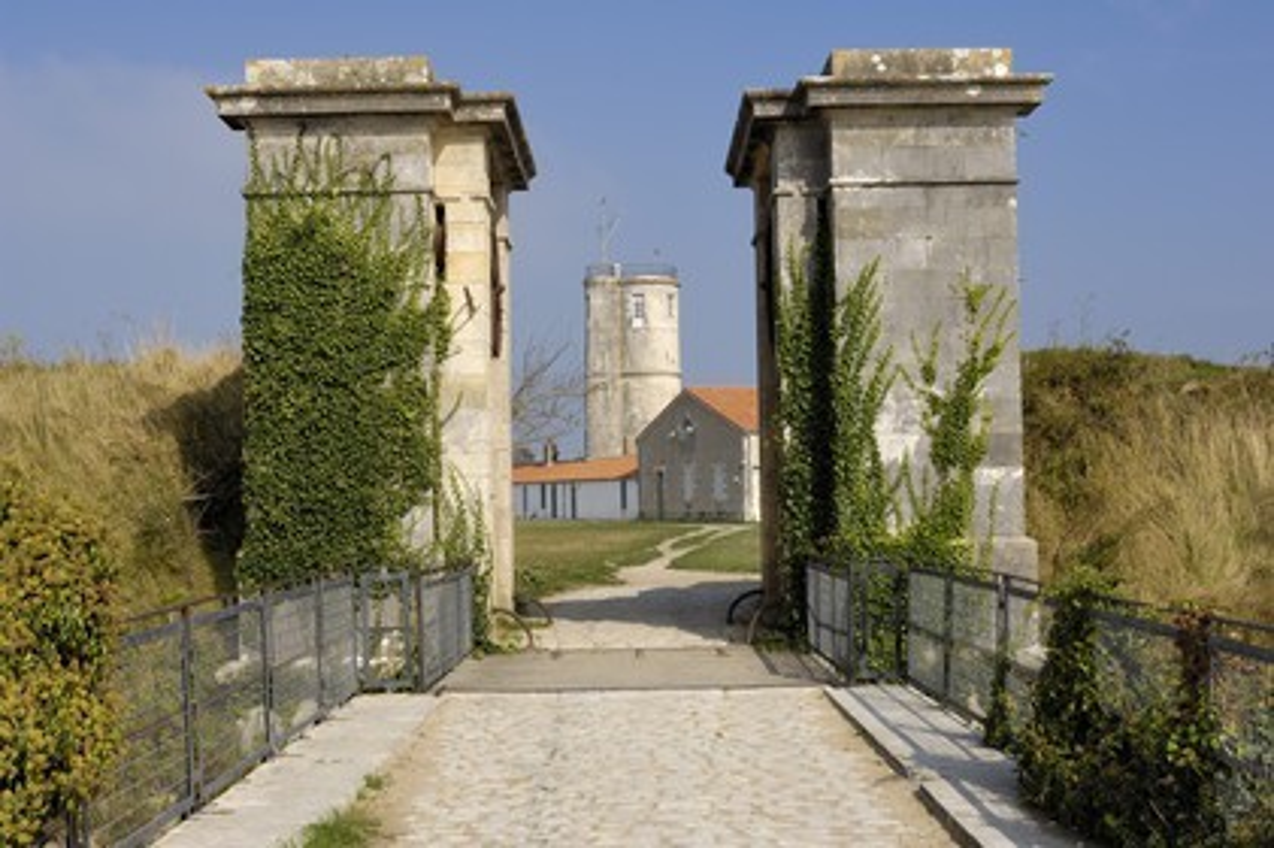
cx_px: 637
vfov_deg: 26.4
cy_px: 424
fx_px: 1803
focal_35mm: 51
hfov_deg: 38.9
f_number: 11
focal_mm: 34
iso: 100
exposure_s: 1/160
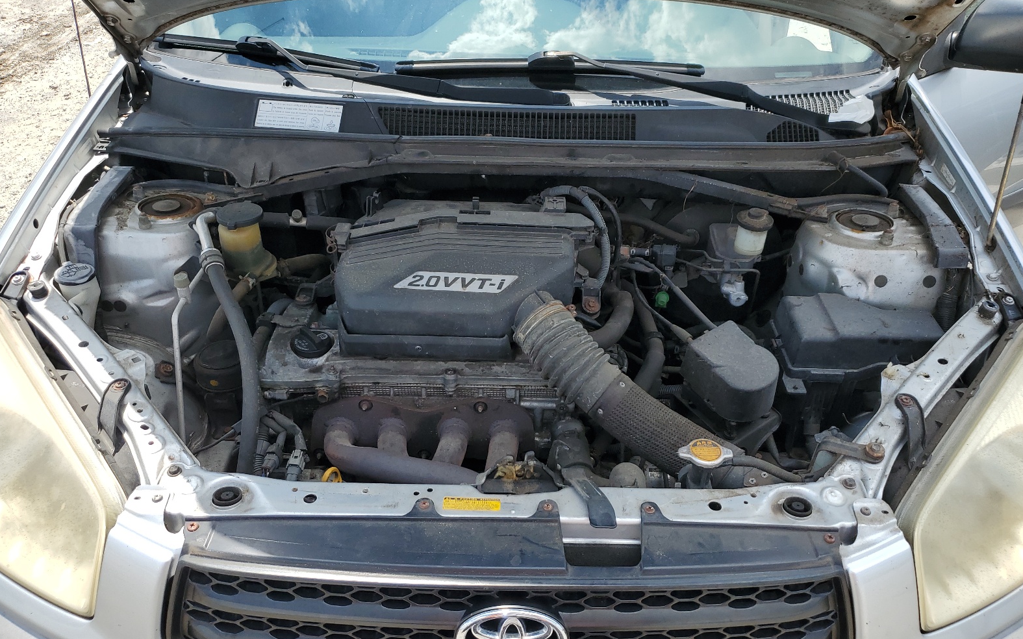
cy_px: 378
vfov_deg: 44.3
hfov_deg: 66.5
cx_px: 515
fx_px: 781
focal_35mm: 28
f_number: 1.5
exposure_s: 1/1667
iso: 50
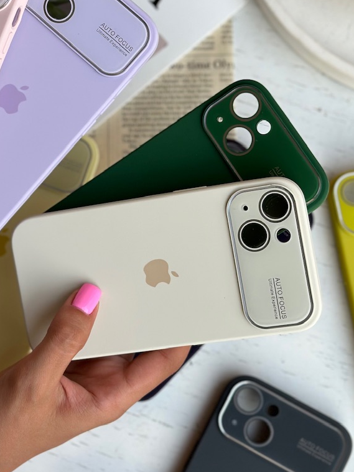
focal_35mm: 81
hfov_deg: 18.1
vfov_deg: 24.0
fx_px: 1105
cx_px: 108
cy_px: 167
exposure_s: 1/134
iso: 64
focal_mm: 6.86
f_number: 1.78
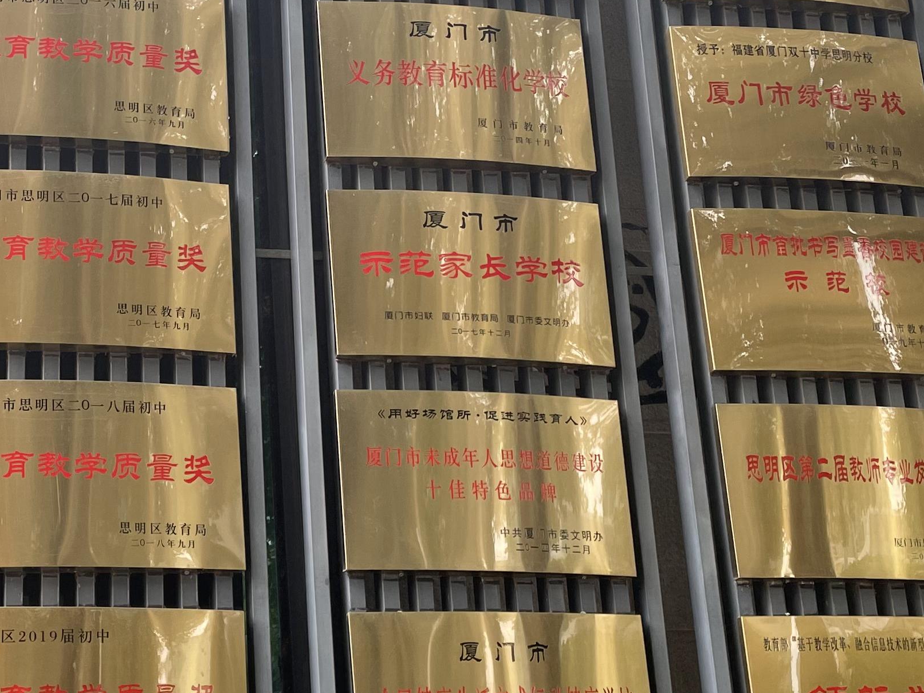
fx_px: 1735
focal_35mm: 65
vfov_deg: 22.6
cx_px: 164
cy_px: 338
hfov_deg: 29.1
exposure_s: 1/341
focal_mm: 4.2
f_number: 1.6
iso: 32
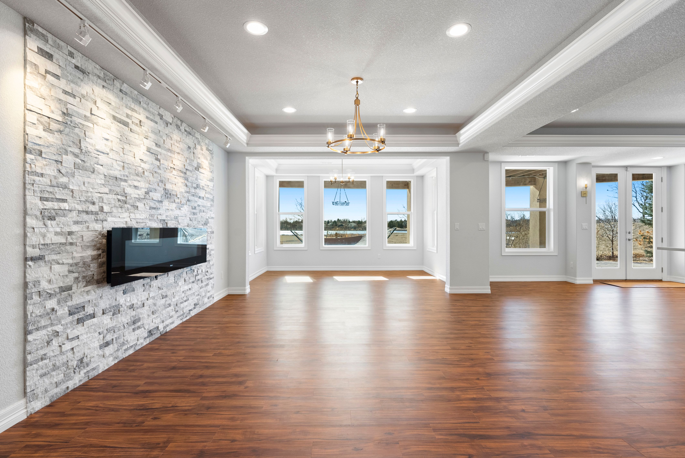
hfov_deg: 93.2
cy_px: 229
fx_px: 324
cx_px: 342
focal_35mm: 17
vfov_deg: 70.5
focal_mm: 17
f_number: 8
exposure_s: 1/13
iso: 640
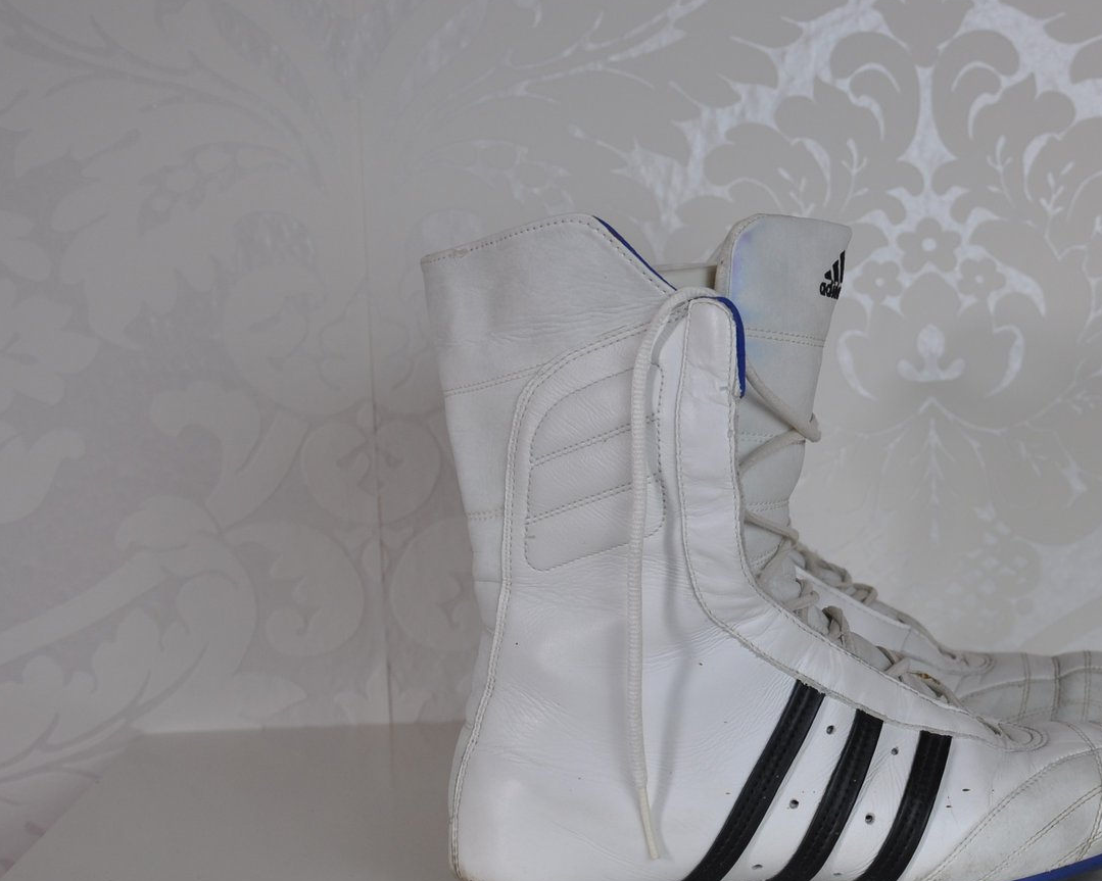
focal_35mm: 51
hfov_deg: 36.2
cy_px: 482
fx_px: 1663
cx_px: 749
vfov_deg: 29.7
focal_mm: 26
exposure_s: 1/40
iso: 200
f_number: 6.3
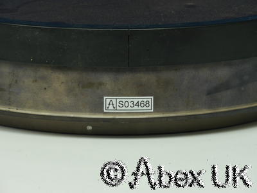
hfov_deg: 7.1
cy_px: 96
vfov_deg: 5.3
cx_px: 128
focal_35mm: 280
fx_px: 2079
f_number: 11
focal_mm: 140
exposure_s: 1/8
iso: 400
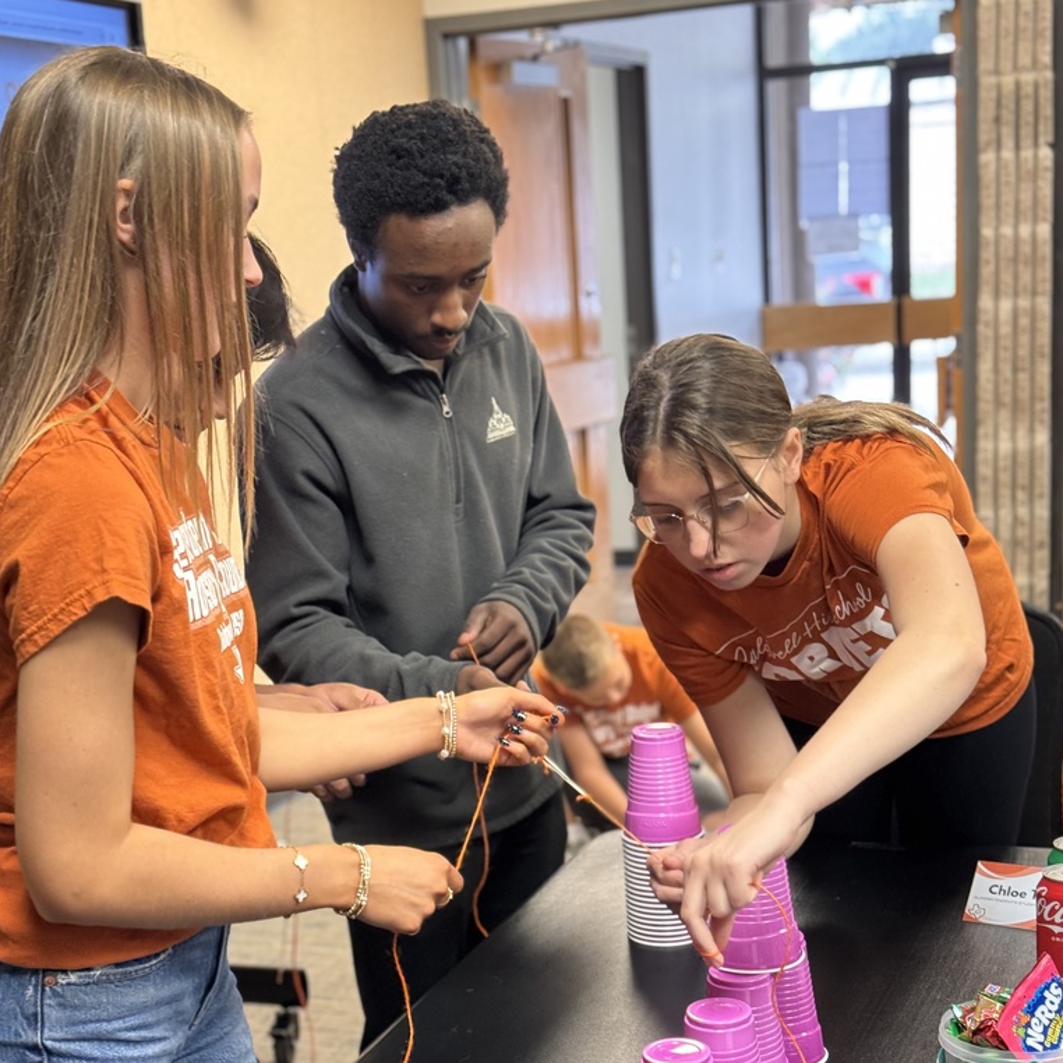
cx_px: 533
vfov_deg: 29.8
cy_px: 706
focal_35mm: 57
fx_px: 1980
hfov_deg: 30.0
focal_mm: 6.76
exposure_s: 1/60
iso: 200
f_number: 1.78
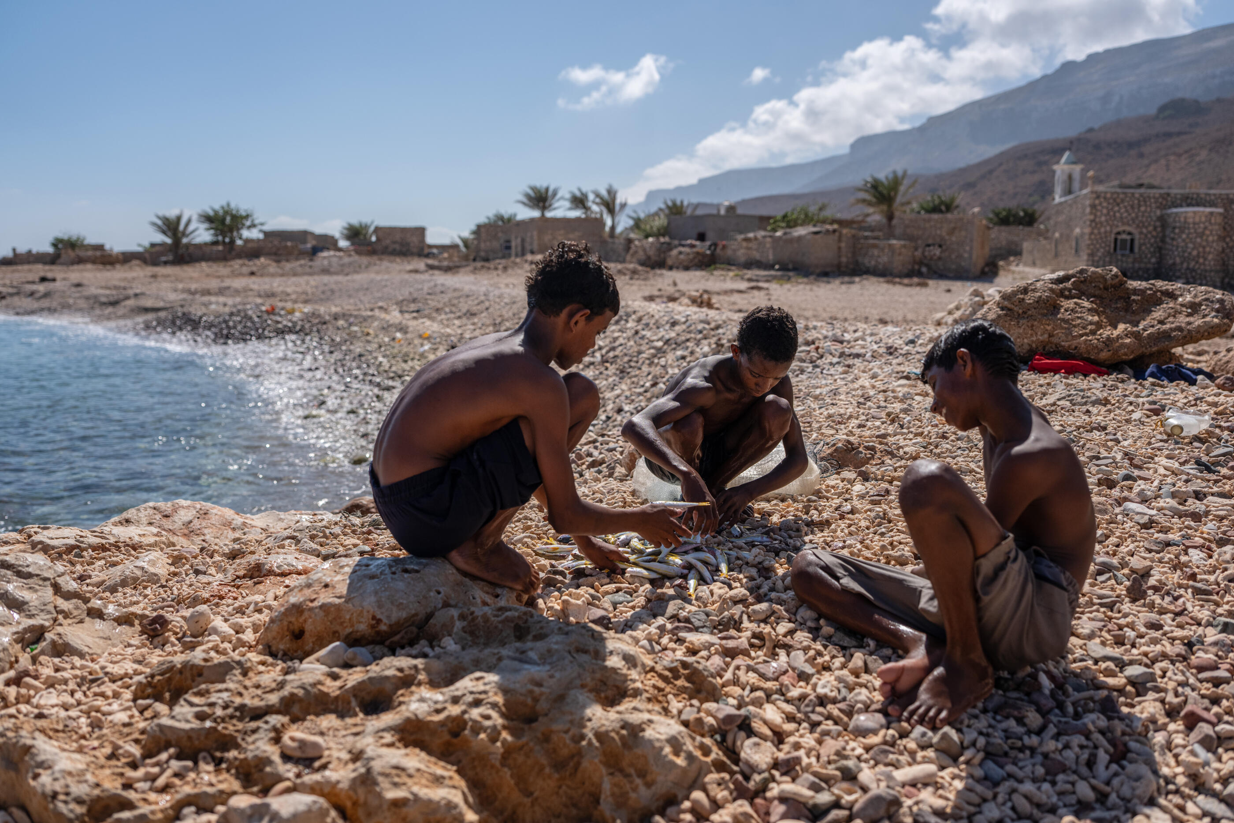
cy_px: 412
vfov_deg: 46.4
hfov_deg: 65.5
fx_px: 960
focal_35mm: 28
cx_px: 617
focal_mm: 28
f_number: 2.5
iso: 200
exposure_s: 1/8000
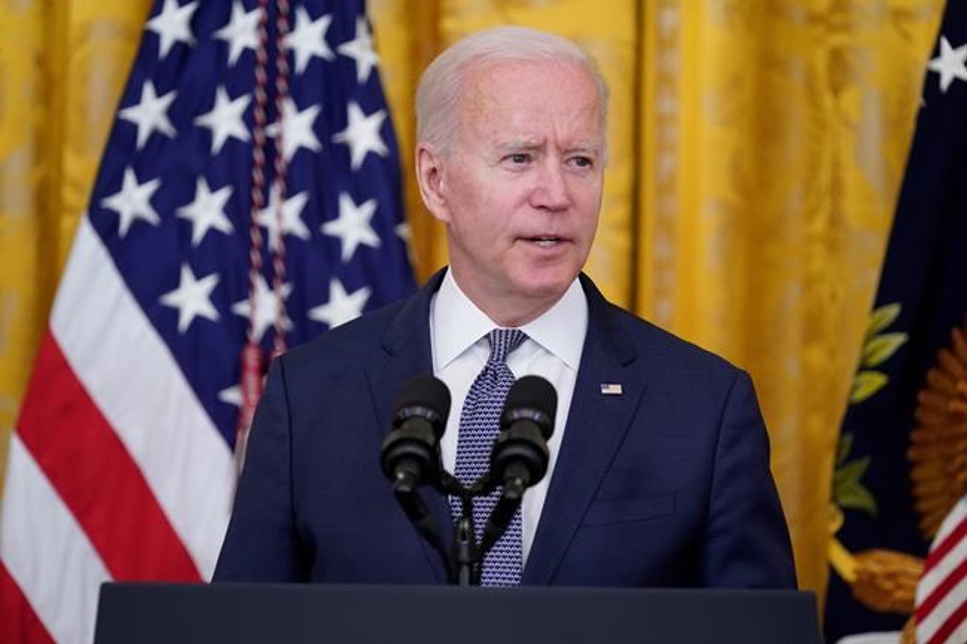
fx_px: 7519
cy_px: 322
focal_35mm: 280
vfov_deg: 4.9
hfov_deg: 7.4
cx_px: 484
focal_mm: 280
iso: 6400
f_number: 4
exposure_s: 1/200
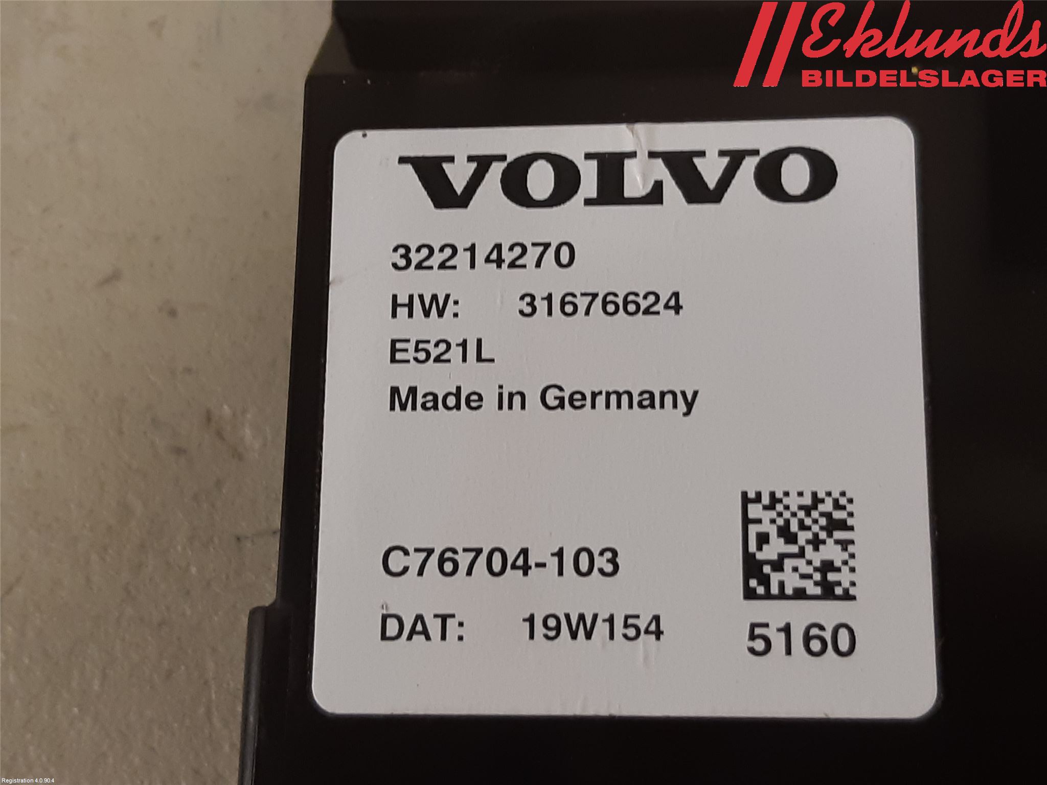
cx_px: 524
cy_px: 392
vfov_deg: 53.1
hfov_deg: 67.3
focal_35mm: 26
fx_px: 786
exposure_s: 1/50
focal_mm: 3.93
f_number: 1.7
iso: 100
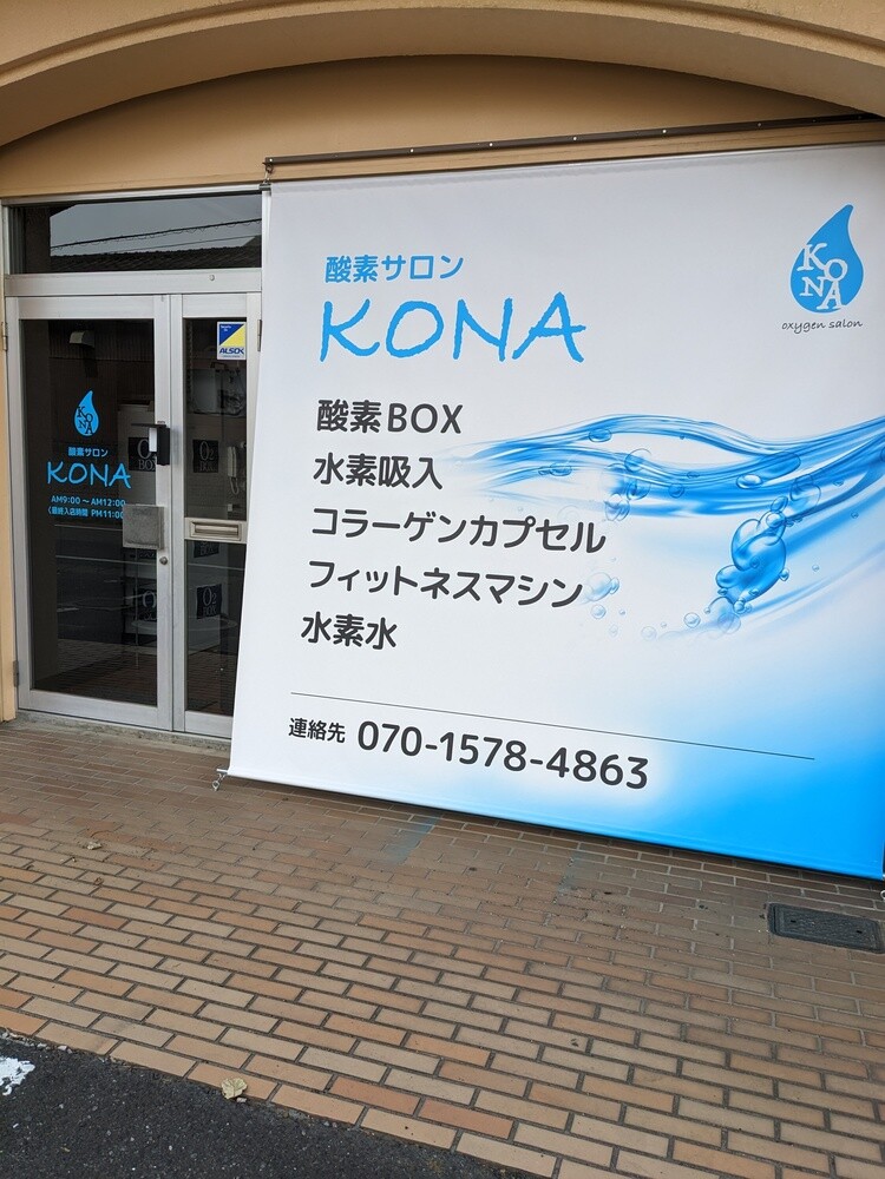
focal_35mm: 27
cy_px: 590
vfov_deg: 65.3
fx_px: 920
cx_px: 442
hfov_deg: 51.4
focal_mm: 4.38
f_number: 1.73
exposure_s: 1/1376
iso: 72
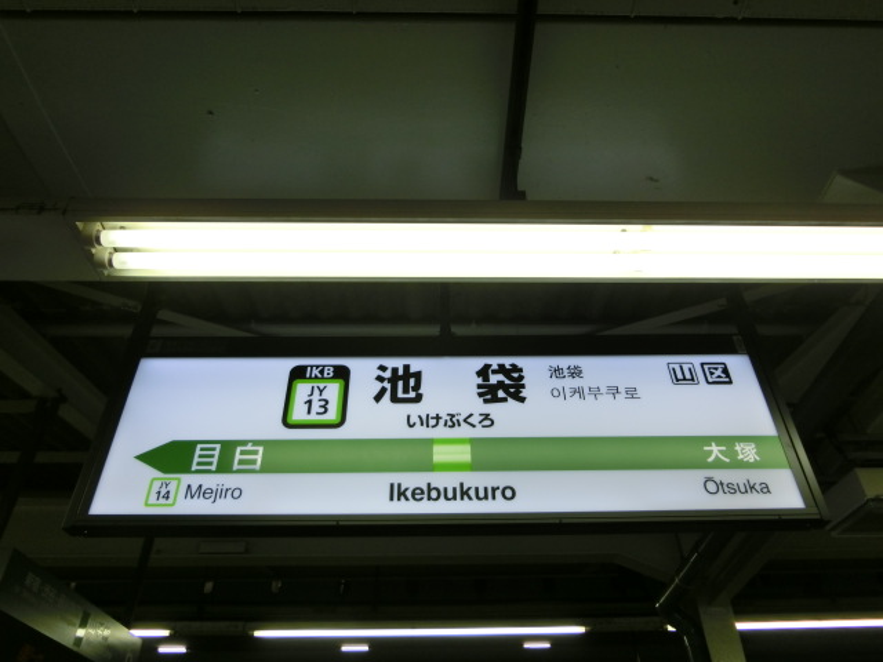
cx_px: 442
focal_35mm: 25
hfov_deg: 69.4
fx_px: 638
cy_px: 331
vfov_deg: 54.9
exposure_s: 1/125
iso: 80
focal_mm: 4.5
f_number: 3.5
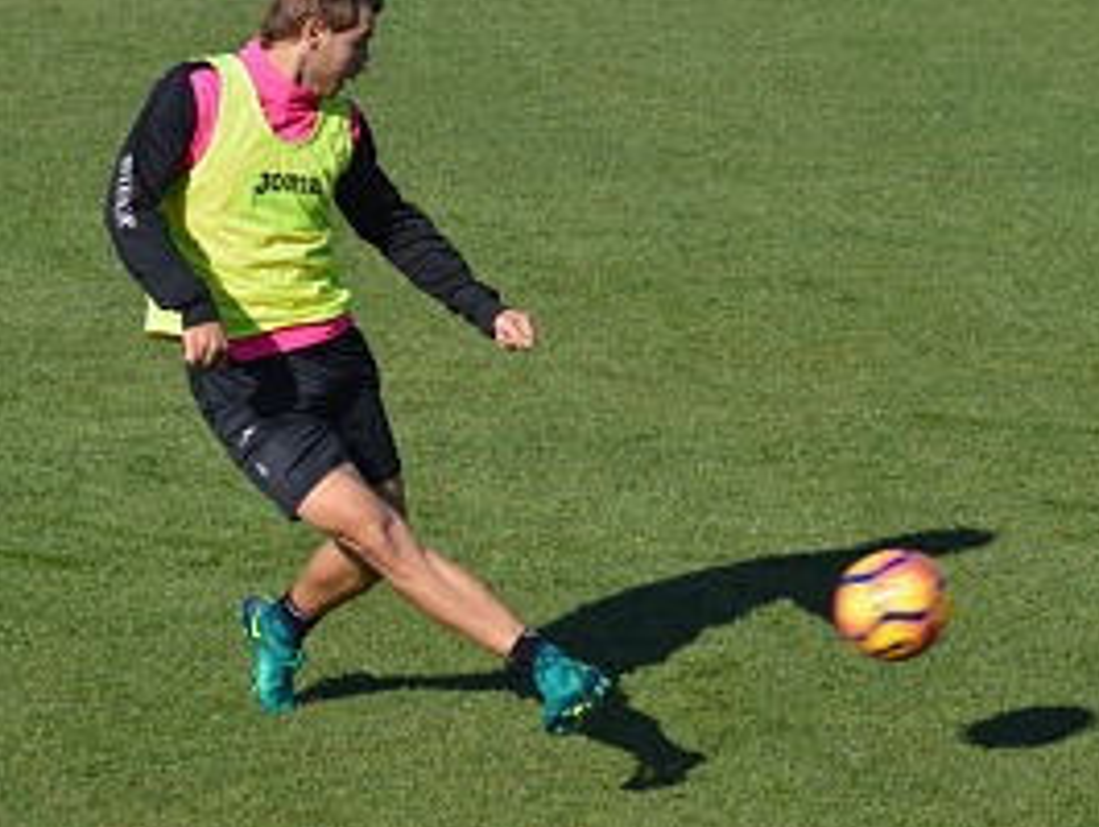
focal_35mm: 264
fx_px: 8389
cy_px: 347
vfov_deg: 5.6
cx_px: 492
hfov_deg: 7.5
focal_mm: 122
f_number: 6.3
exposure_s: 1/640
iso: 100
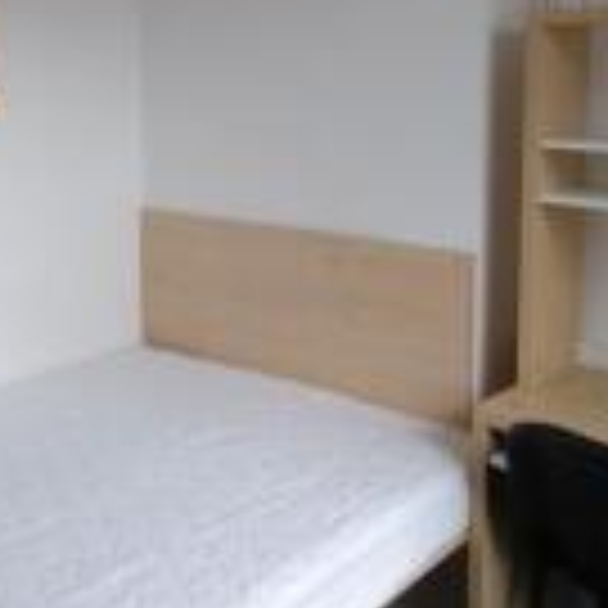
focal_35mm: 45
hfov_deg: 35.5
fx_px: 894
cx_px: 72
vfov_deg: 36.7
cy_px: 151
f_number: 4.5
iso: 200
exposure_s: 1/80
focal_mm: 10
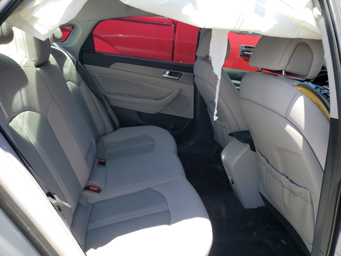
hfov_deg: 67.3
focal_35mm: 26
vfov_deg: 53.1
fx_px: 256
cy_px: 128
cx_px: 170
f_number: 1.5
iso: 50
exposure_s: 1/588
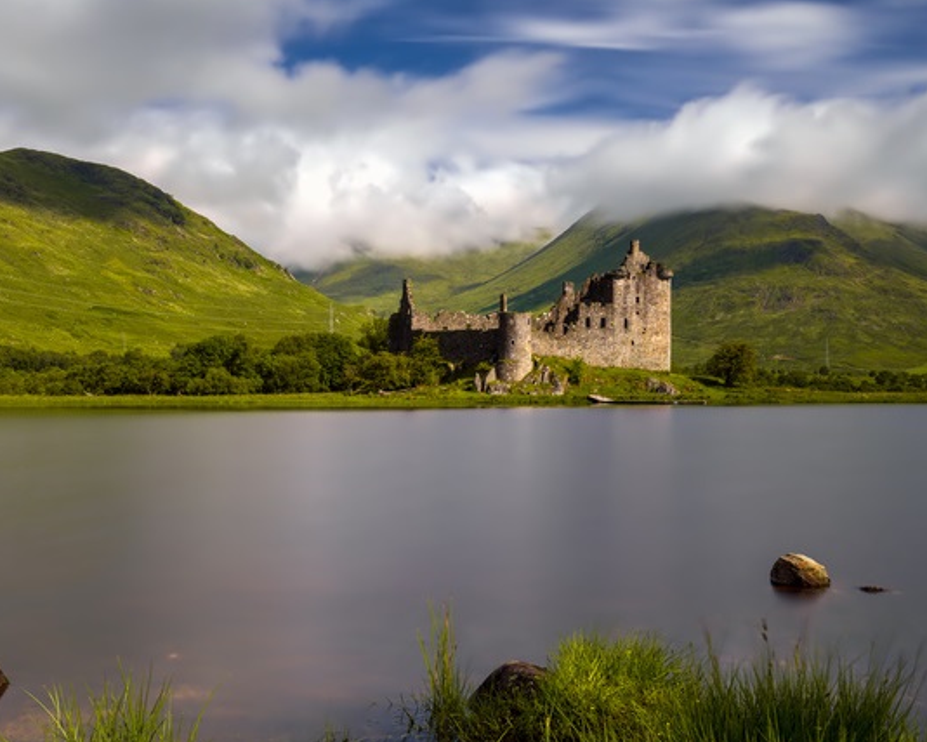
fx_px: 988
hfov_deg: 50.0
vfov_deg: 41.1
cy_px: 371
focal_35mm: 36
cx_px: 369
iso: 100
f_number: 16
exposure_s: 30
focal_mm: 31
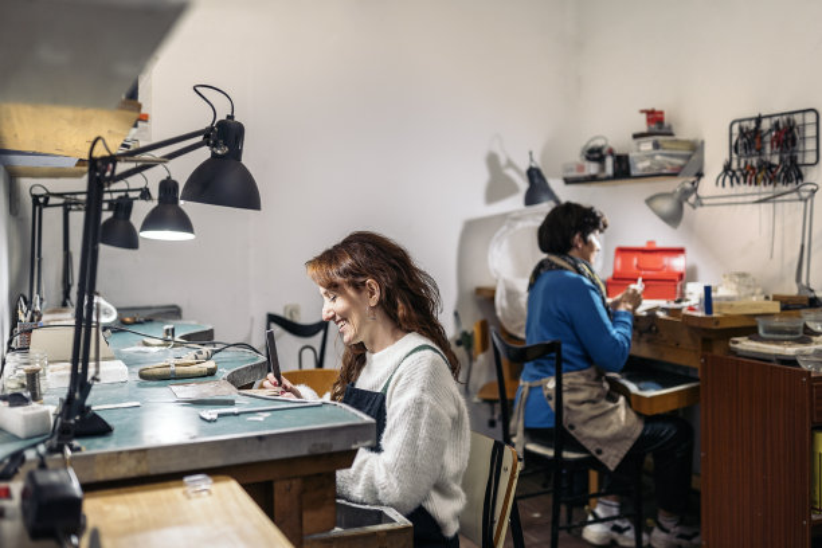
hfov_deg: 54.4
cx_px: 411
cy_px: 274
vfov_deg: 37.9
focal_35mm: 35
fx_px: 799
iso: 320
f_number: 1.8
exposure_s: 1/200
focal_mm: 35
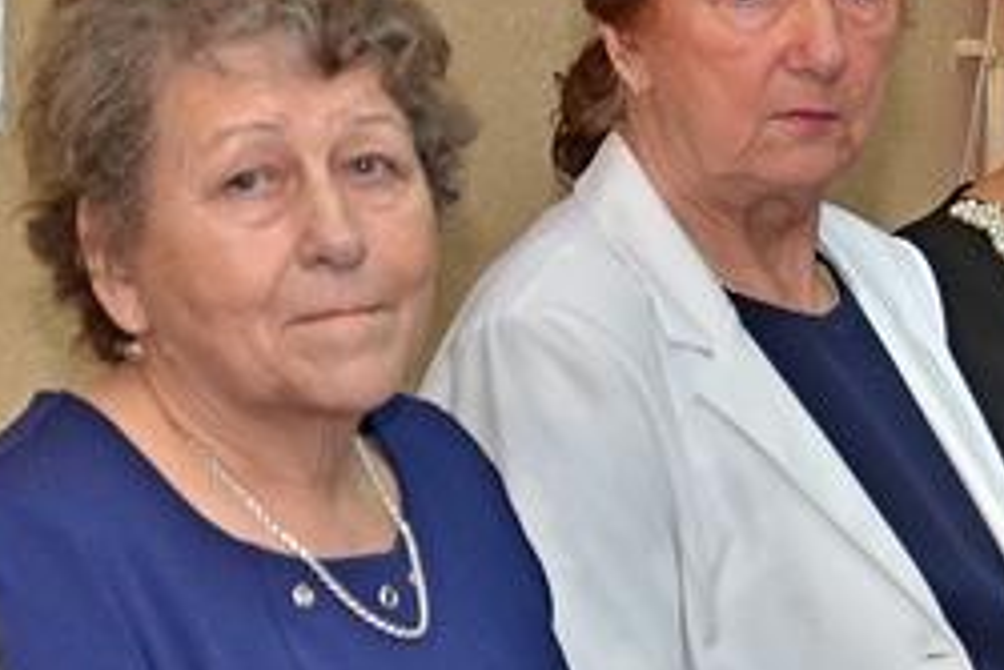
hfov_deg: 8.5
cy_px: 501
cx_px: 1249
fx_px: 6697
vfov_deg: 5.7
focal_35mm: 240
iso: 800
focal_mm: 50
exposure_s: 1/125
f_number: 5
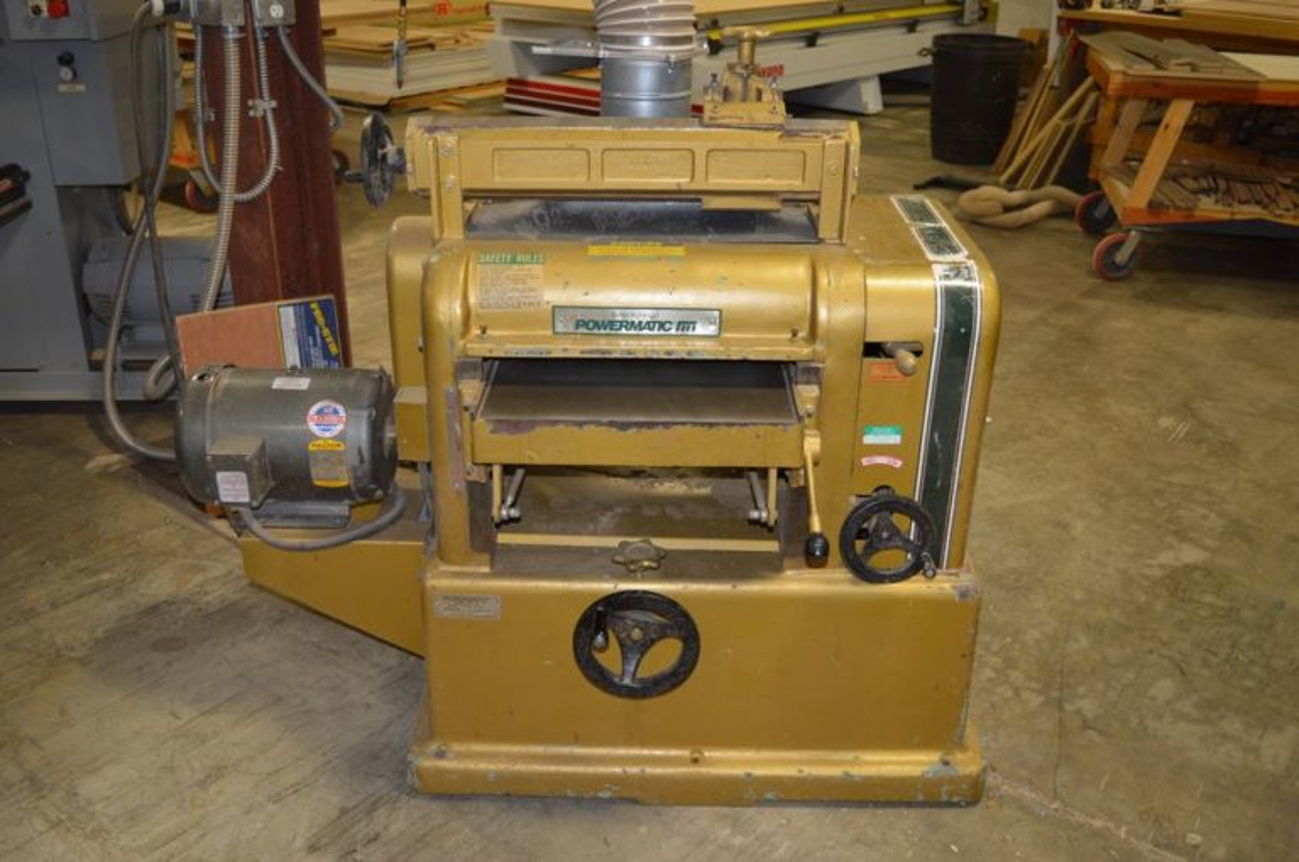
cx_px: 650
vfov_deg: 39.9
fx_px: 1189
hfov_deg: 57.3
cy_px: 431
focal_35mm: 33
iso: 400
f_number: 4
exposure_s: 1/80
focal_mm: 22
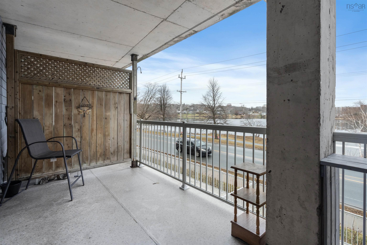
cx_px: 184
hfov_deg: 96.7
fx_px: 163
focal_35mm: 16
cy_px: 122
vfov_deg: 73.7
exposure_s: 1/100
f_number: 8
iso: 400
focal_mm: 16
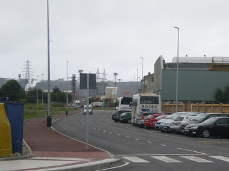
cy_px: 119
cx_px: 173
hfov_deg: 12.3
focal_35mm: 160
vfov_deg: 9.3
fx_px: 1058
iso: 80
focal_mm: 17.3
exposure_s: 1/80
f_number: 5.7
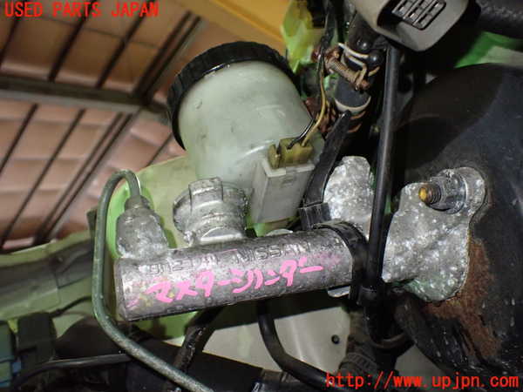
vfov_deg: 46.8
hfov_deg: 60.0
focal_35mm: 30
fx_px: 453
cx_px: 262
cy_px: 196
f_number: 2.3
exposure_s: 1/60
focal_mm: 5.4
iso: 800
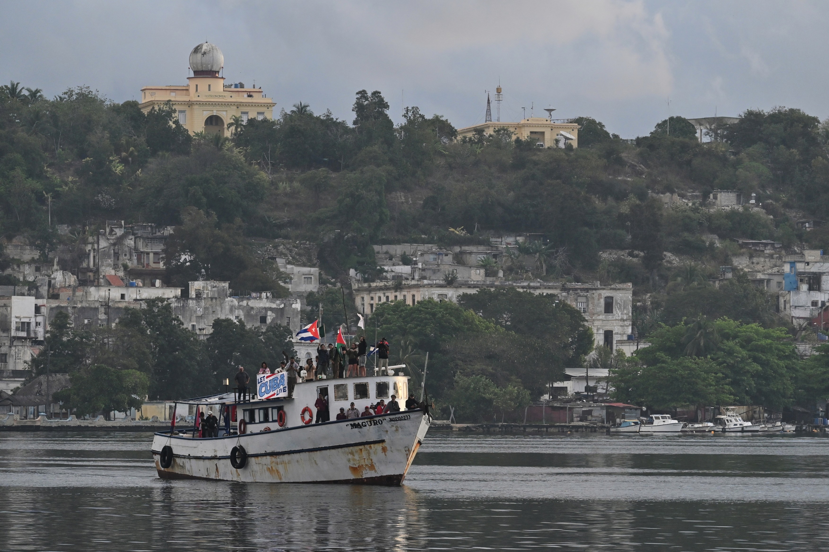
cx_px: 414
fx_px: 4317
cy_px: 276
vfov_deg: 7.3
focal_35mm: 188
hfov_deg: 11.0
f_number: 8
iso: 500
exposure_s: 1/640
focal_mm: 125
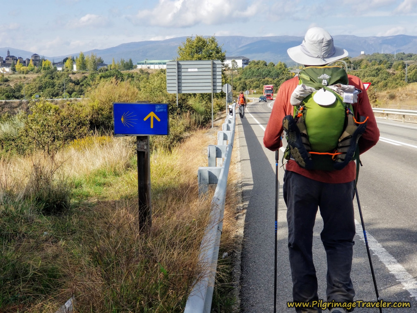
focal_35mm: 52
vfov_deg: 28.0
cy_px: 156
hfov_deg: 36.8
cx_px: 208
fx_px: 626
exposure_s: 1/522
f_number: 2.4
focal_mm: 6
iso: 25
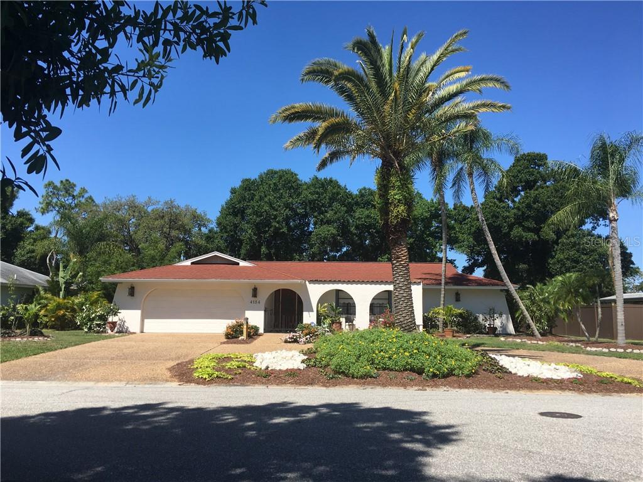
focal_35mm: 29
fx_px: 539
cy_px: 241
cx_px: 322
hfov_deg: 61.7
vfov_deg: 48.2
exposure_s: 1/1374
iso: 25
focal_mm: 4.15
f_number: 2.2
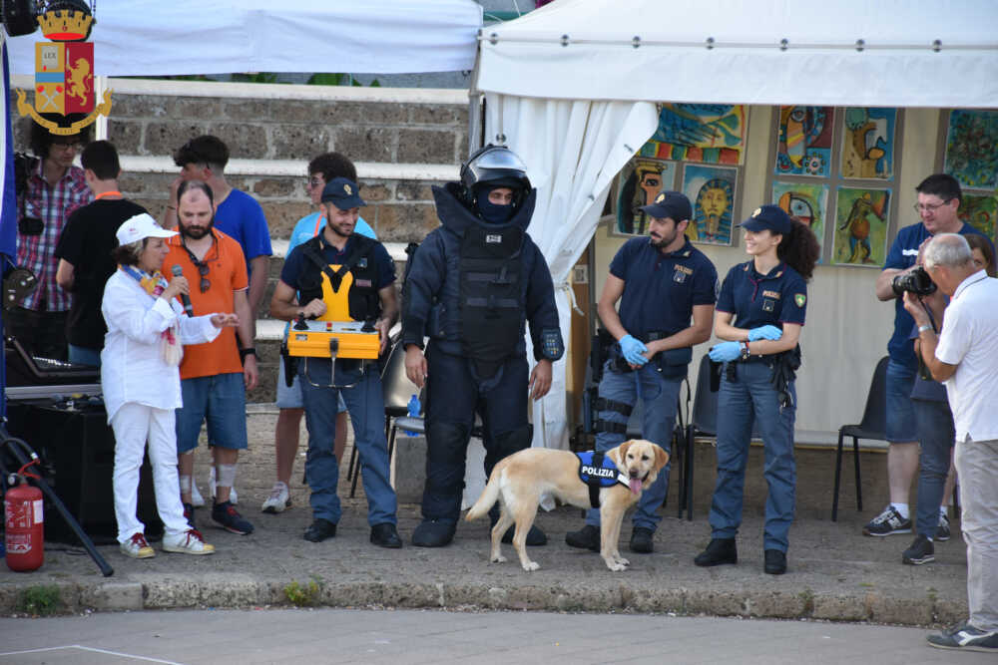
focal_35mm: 210
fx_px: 5822
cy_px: 332
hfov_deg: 9.8
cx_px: 499
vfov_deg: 6.5
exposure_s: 1/250
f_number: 5.6
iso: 450
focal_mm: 140
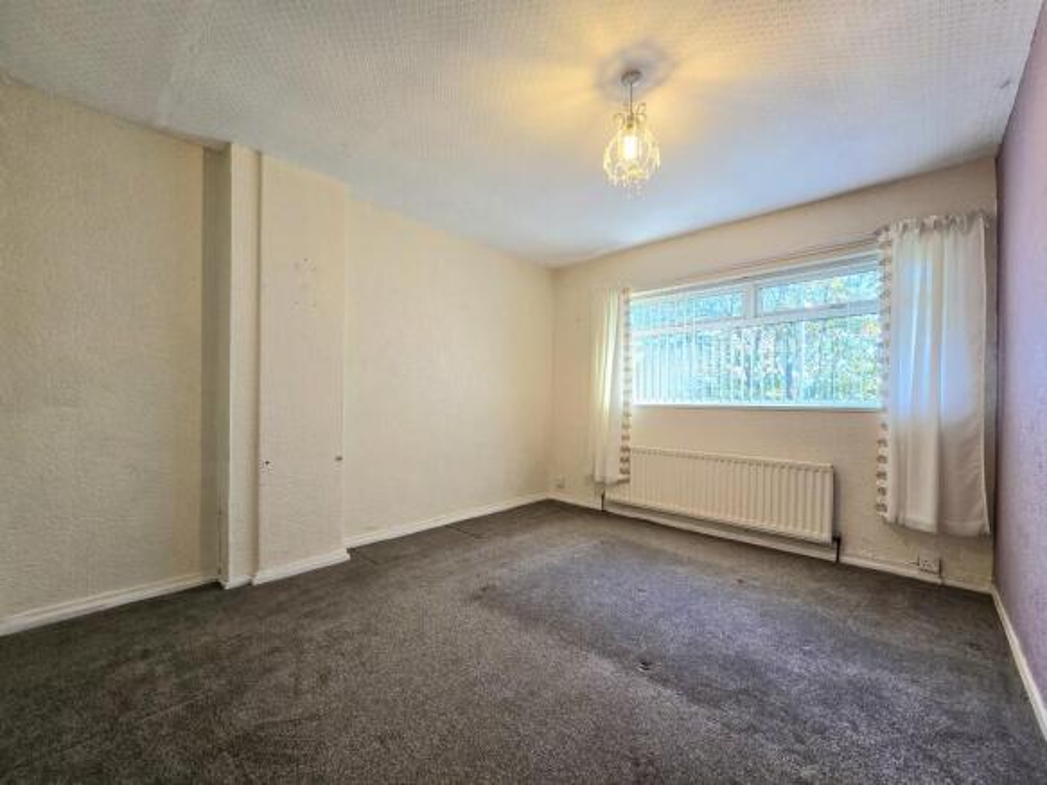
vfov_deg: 89.9
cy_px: 392
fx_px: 393
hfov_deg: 106.2
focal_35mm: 13
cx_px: 524
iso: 80
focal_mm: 2.2
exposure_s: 1/50.3
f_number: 2.2
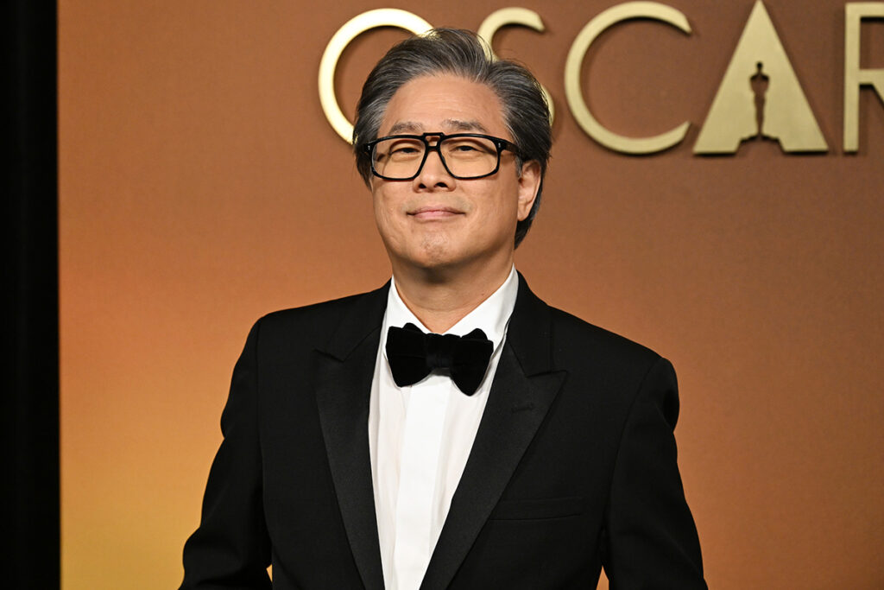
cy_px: 295
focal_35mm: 70
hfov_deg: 28.8
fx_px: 1719
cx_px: 442
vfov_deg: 19.5
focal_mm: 70
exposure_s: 1/500
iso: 3200
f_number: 4
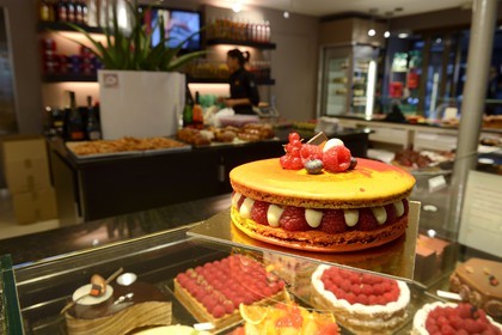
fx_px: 376
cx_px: 251
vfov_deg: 47.9
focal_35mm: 27
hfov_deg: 67.4
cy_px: 168
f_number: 10
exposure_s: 1/30
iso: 800
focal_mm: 27
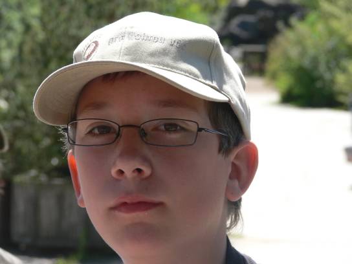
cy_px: 132
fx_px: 2064
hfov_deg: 9.7
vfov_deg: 7.3
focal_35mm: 203
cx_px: 176
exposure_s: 1/320
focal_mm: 43
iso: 100
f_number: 5.6
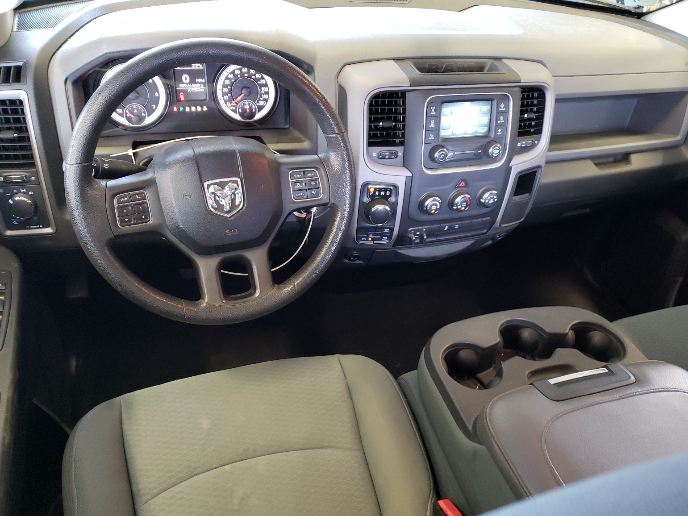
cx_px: 340
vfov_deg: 51.4
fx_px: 537
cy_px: 267
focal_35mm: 27
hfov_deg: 65.3
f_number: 1.5
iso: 277
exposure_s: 1/30
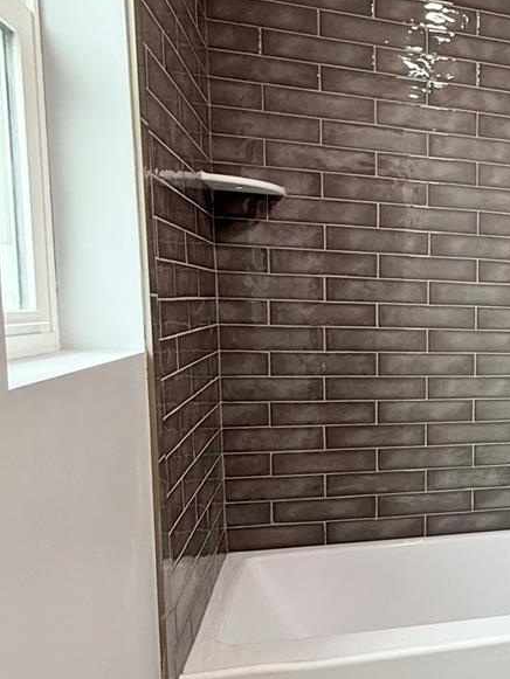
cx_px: 616
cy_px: 400
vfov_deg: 49.9
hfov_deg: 32.0
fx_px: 727
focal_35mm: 37
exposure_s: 1/99
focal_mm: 2.22
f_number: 2.2
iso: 125
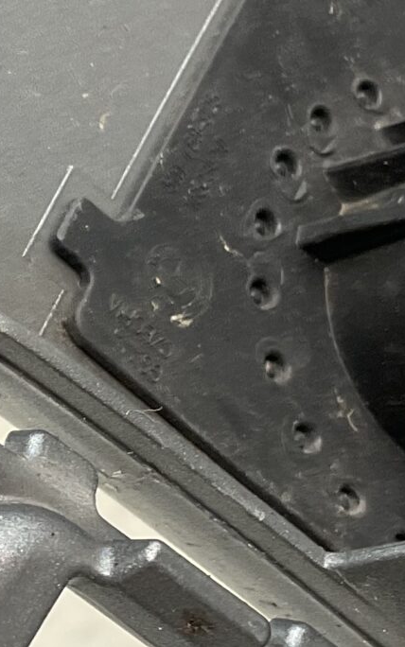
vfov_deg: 18.1
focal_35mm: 115
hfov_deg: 10.8
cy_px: 257
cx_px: -283
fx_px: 2029
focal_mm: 3
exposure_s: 1/120
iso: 50
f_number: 1.8
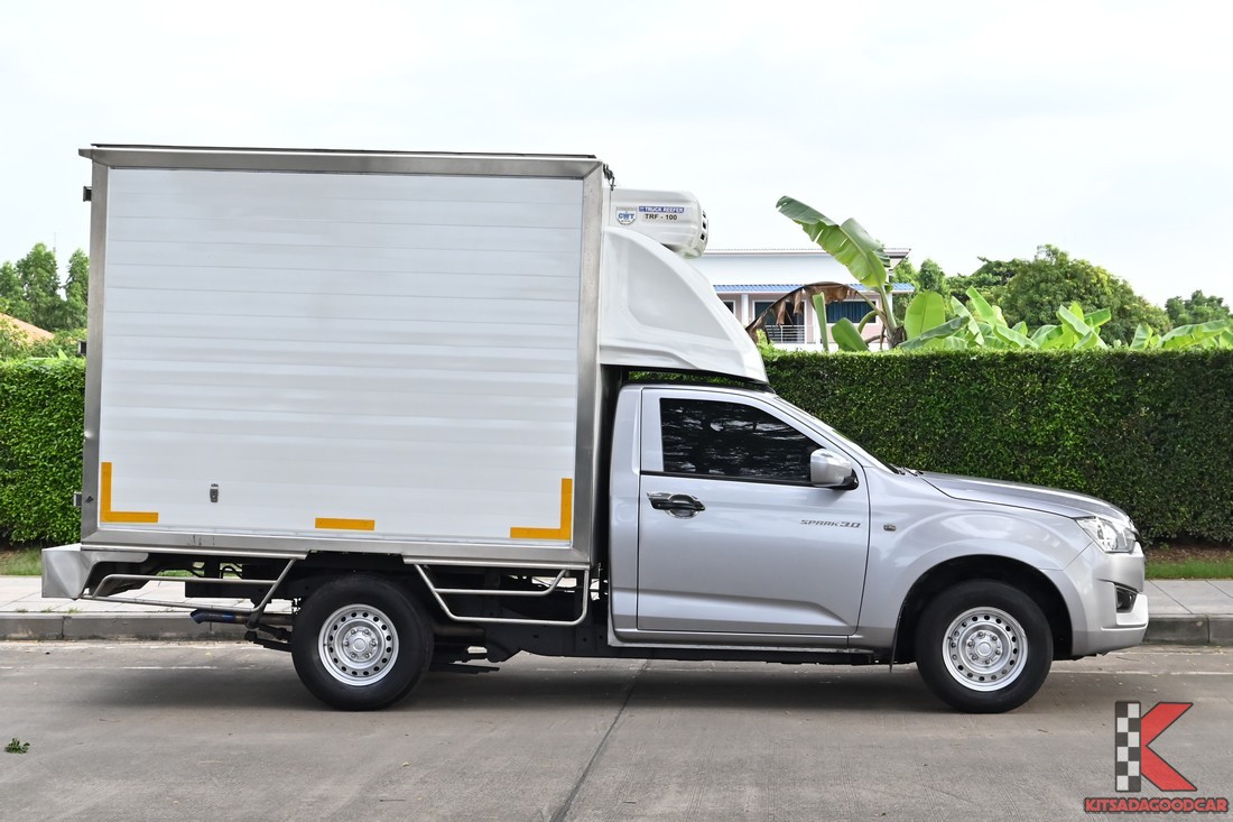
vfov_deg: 24.6
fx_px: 1883
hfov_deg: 36.3
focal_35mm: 55
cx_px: 616
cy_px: 411
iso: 1100
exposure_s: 1/1000
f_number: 6.7
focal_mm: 37
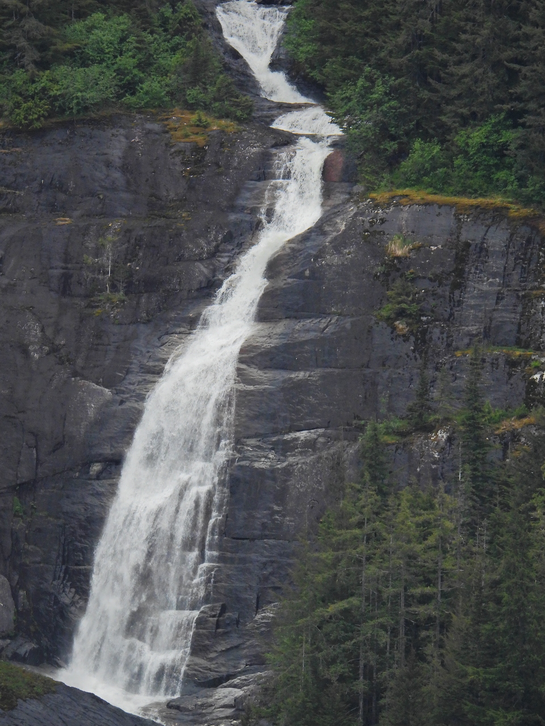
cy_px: 363
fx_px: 16794
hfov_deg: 1.9
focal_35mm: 800
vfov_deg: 2.5
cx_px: 272
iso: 280
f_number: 5.6
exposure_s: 1/500
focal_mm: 143
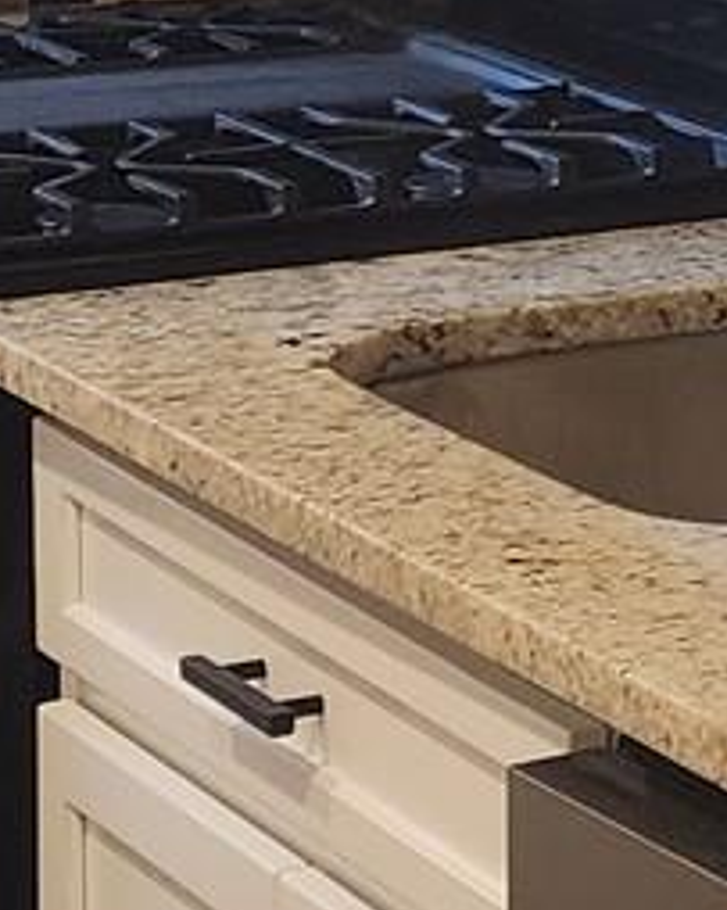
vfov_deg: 10.6
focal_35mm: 181
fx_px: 4871
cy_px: -64
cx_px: 2048
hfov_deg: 7.6
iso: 500
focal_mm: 6.4
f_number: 1.8
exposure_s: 1/120
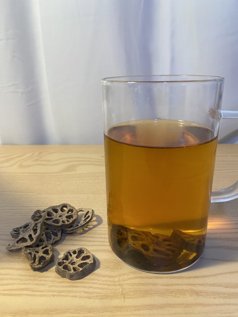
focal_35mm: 26
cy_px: 158
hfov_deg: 53.1
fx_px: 238
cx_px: 119
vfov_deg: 67.3
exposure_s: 1/60
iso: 100
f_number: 1.8
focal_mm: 4.25
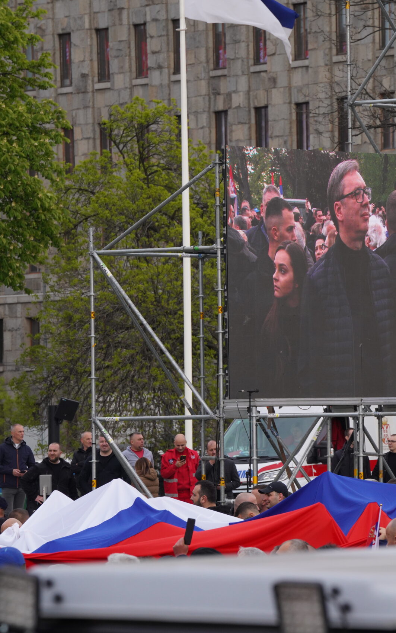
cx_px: 381
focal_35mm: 299
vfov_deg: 7.0
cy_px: 317
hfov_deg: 4.4
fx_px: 5162
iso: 800
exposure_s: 1/500
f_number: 9
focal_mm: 195
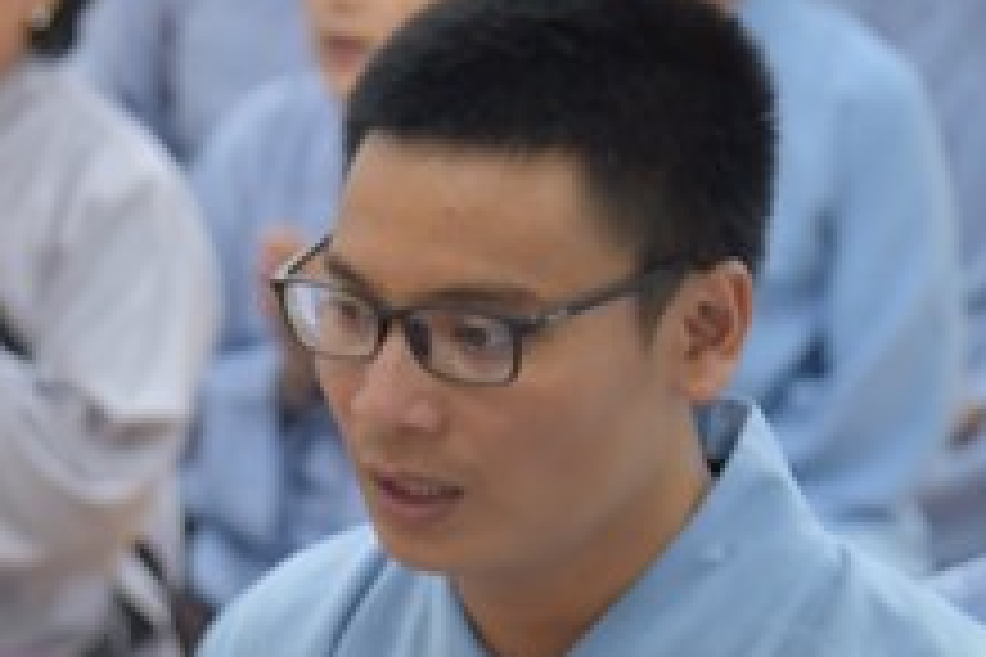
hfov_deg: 8.0
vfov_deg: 5.4
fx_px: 6901
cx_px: -378
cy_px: 500
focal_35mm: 252
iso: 1400
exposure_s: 1/125
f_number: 4
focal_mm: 85
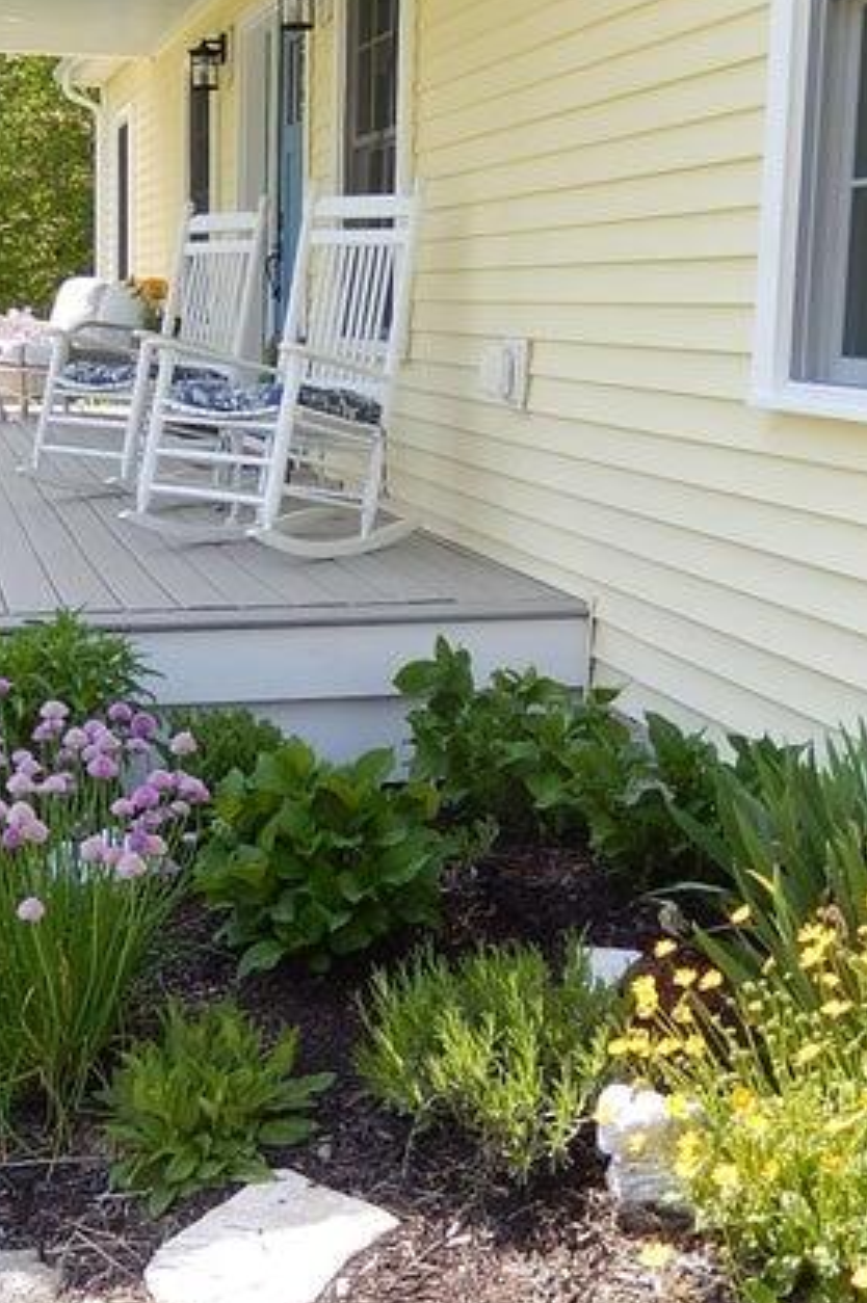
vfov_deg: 40.3
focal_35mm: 49
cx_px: 421
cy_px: 577
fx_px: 1773
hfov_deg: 27.5
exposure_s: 1/200
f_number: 4.2
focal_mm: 7.3
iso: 125
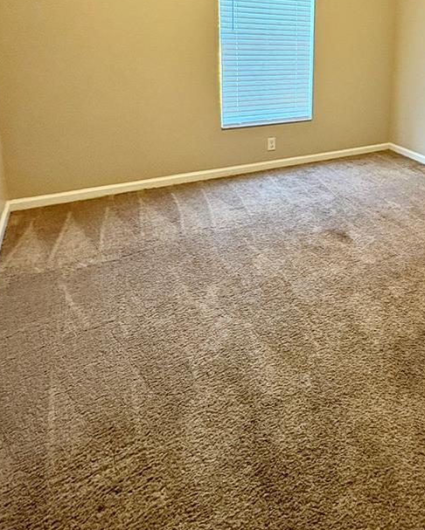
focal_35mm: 27
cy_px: 107
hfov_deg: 49.3
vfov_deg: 59.1
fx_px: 424
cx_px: 355
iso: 200
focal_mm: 2.22
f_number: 2.2
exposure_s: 1/60
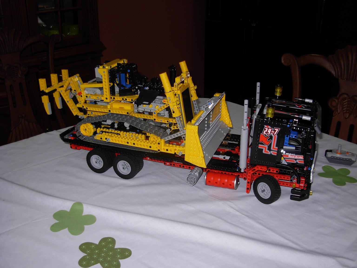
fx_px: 392
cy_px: 134
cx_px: 178
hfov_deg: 49.0
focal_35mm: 38
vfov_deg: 37.7
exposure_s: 1/32
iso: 79
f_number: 2.9
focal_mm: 6.3
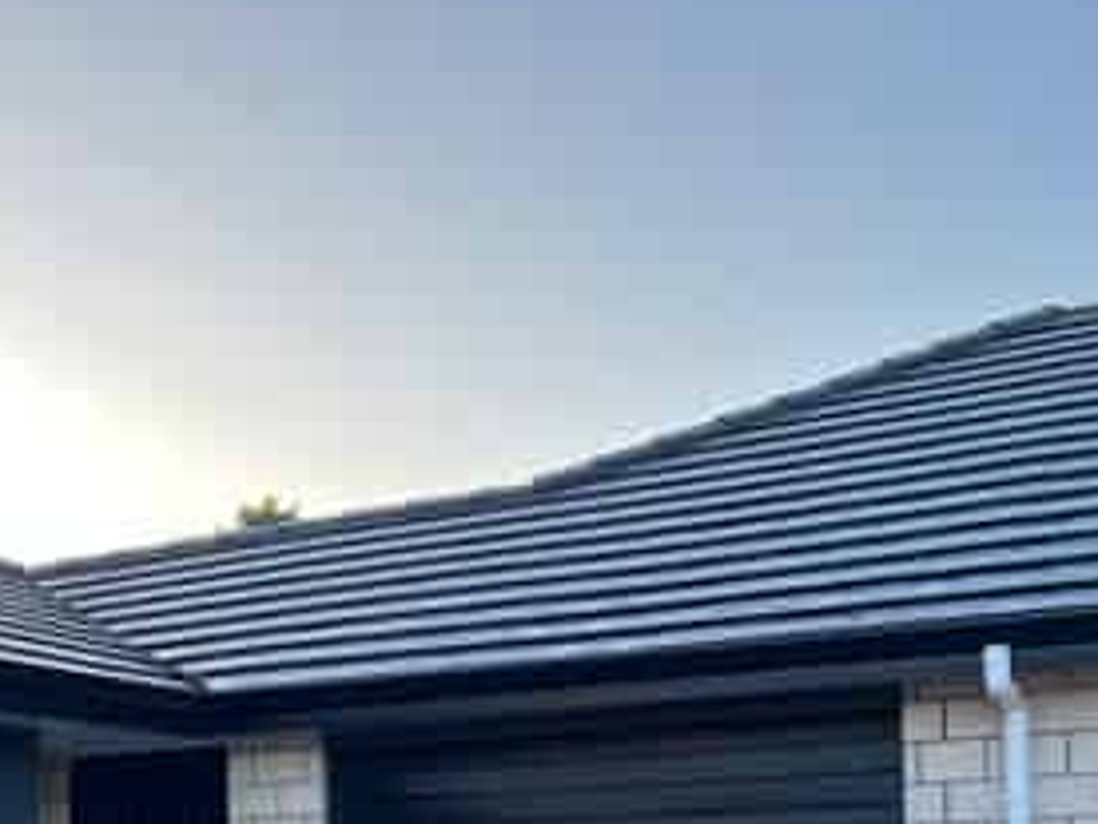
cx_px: -195
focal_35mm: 62
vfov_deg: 22.2
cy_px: 926
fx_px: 1967
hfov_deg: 27.7
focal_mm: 5.7
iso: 50
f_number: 1.5
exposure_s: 1/536
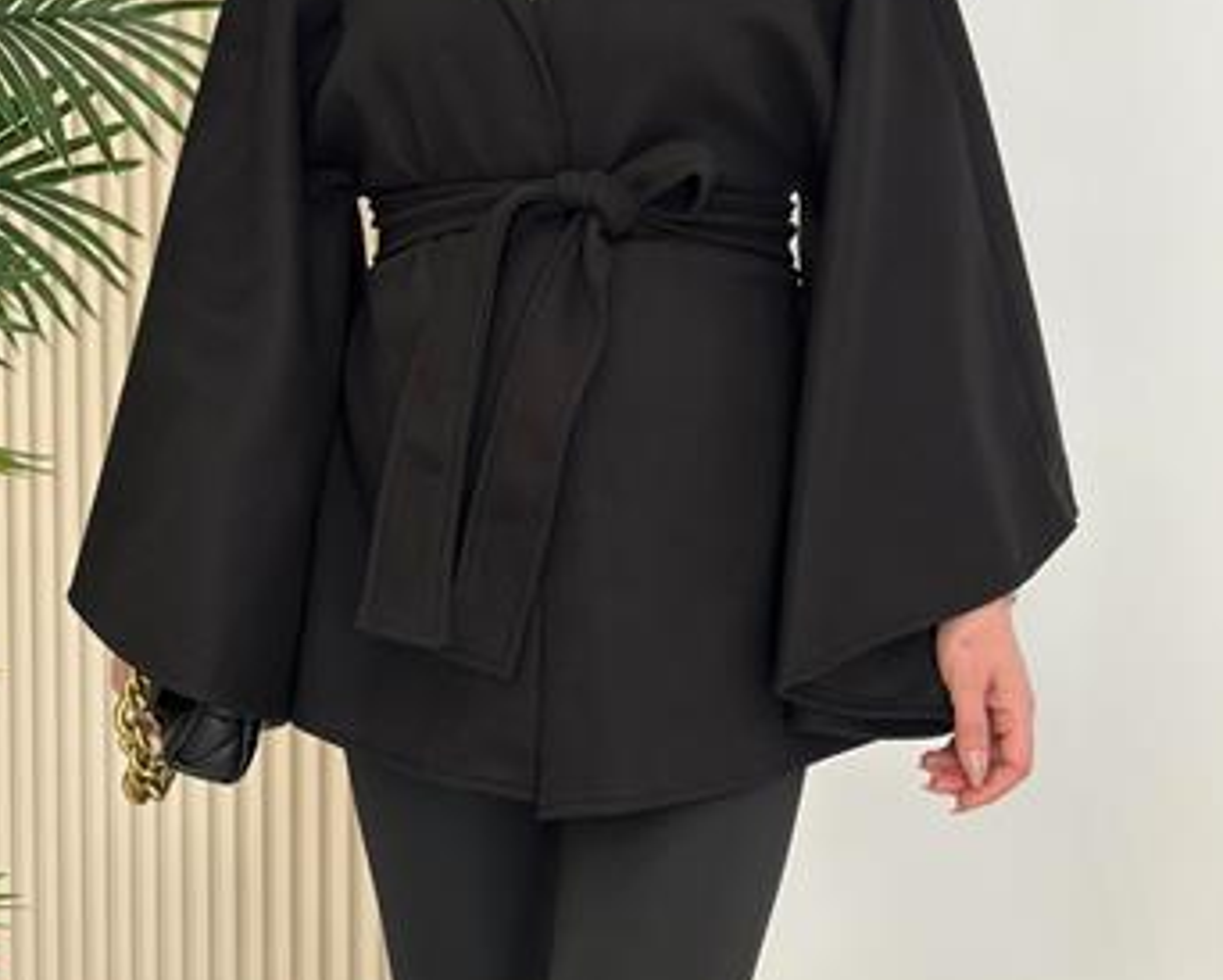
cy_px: 213
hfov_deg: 26.0
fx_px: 2644
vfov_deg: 20.8
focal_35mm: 73
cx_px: 554
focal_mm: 6.86
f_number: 1.78
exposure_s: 1/228
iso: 80
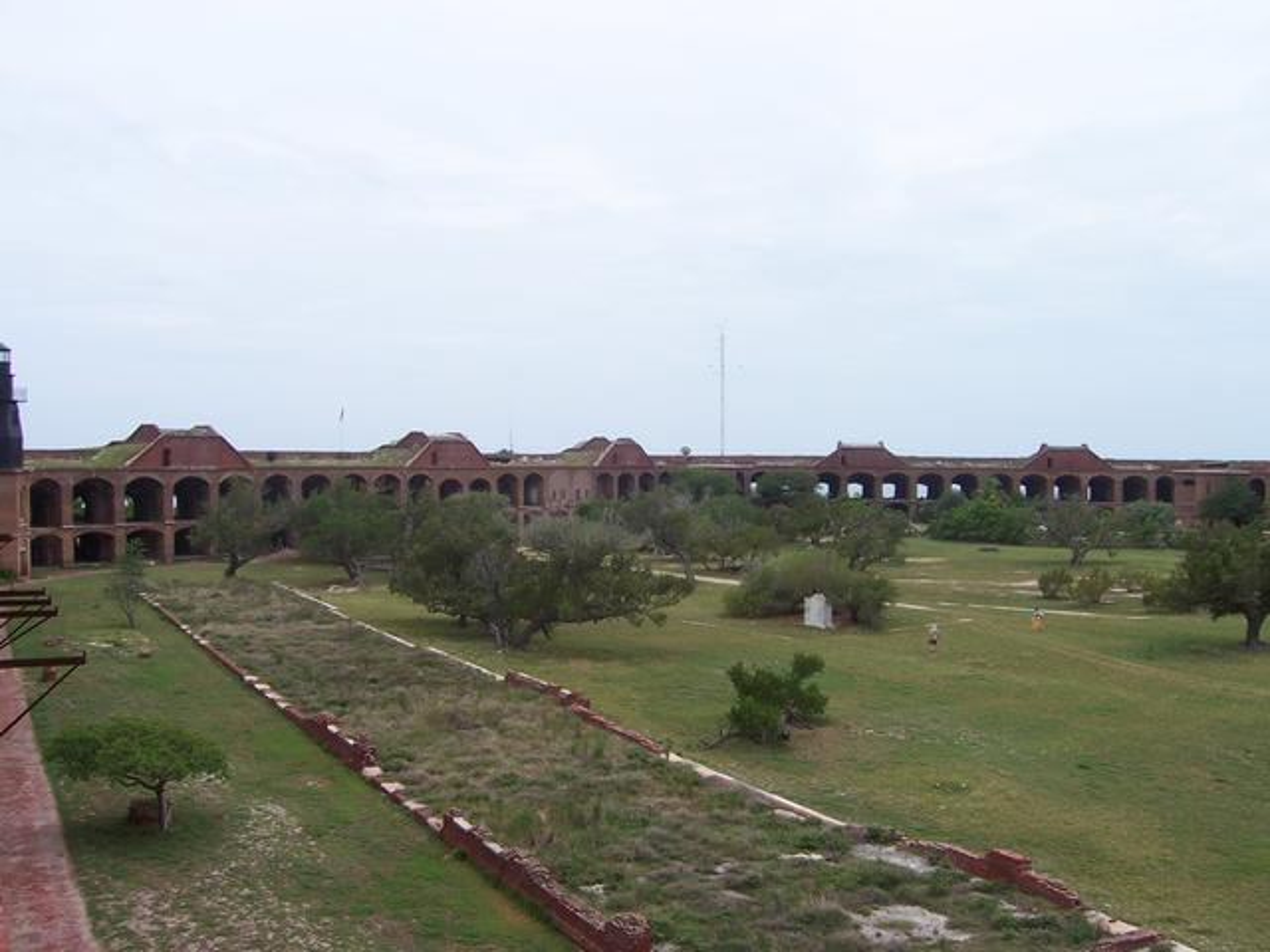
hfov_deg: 51.4
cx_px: 635
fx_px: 1321
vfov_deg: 39.7
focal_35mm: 36
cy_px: 476
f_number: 4.8
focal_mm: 6
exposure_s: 1/500
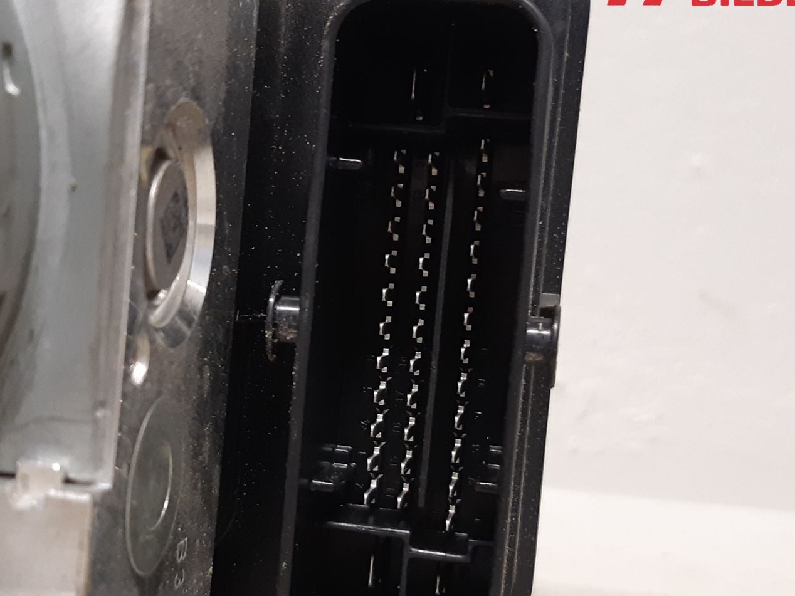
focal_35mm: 42
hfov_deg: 44.7
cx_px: 350
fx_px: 965
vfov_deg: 34.1
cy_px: 381
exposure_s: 1/33
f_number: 1.7
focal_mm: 3.93
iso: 250
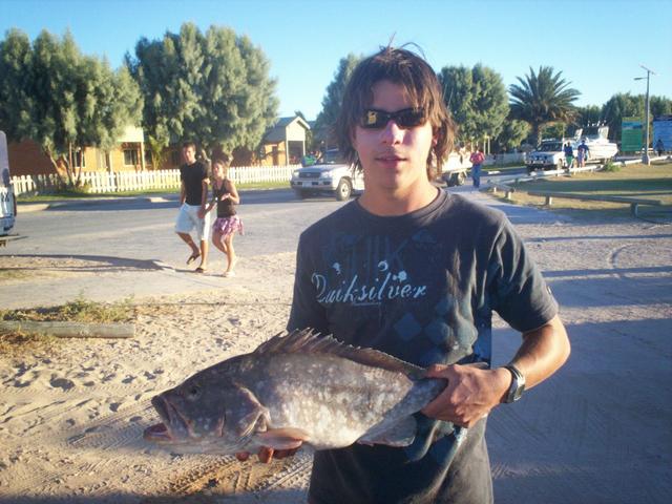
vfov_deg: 39.7
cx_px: 336
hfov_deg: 51.4
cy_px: 252
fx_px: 699
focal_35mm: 36
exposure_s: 1/153
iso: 100
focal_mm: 6
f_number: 4.5
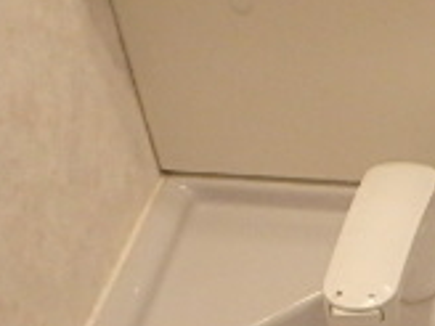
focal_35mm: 82
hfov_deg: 22.1
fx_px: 1030
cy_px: 472
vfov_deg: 16.6
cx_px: 515
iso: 500
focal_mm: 3.7
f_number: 3.5
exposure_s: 1/30
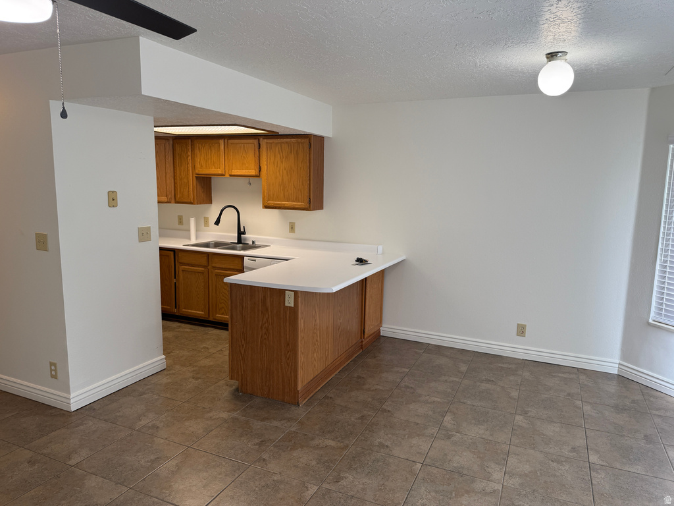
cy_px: 253
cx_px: 337
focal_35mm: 24
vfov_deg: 56.8
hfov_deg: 71.6
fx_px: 467
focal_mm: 6.76
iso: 80
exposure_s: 1/120
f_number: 1.78
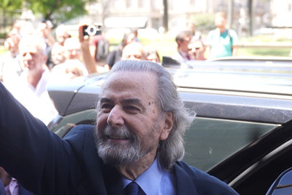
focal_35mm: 73
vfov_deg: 18.7
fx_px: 593
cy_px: 118
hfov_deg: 27.4
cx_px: 80
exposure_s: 1/500
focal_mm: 34
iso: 400
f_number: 3.5
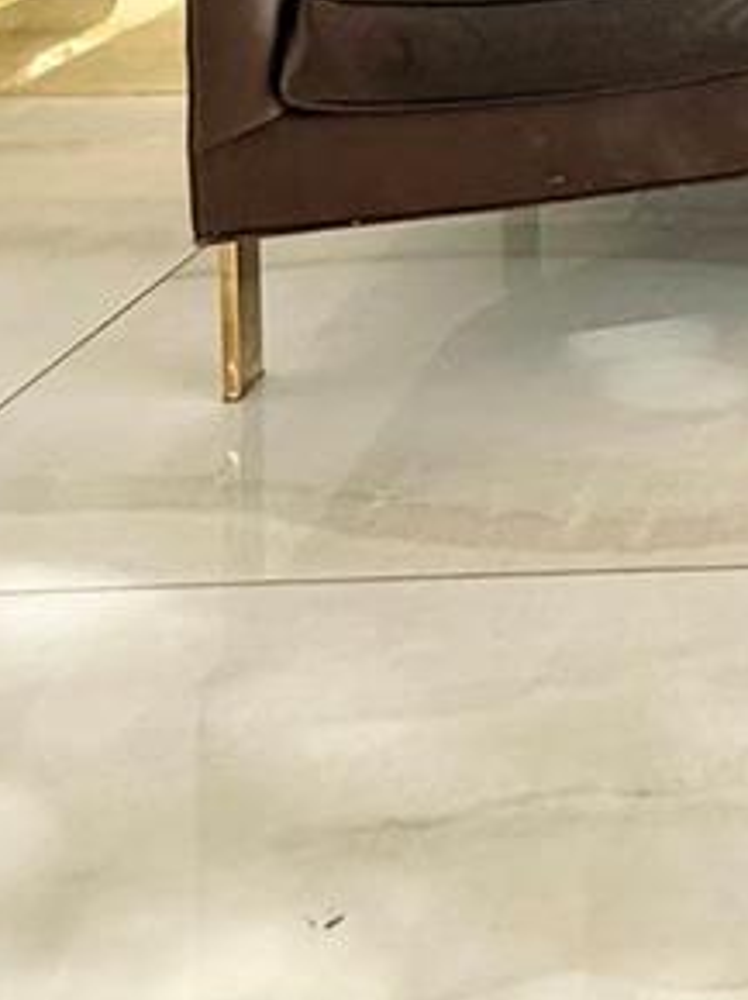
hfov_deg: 19.1
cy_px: -597
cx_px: 1348
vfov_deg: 24.0
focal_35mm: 58
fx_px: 1674
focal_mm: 2.22
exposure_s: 1/120
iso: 125
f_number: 2.2
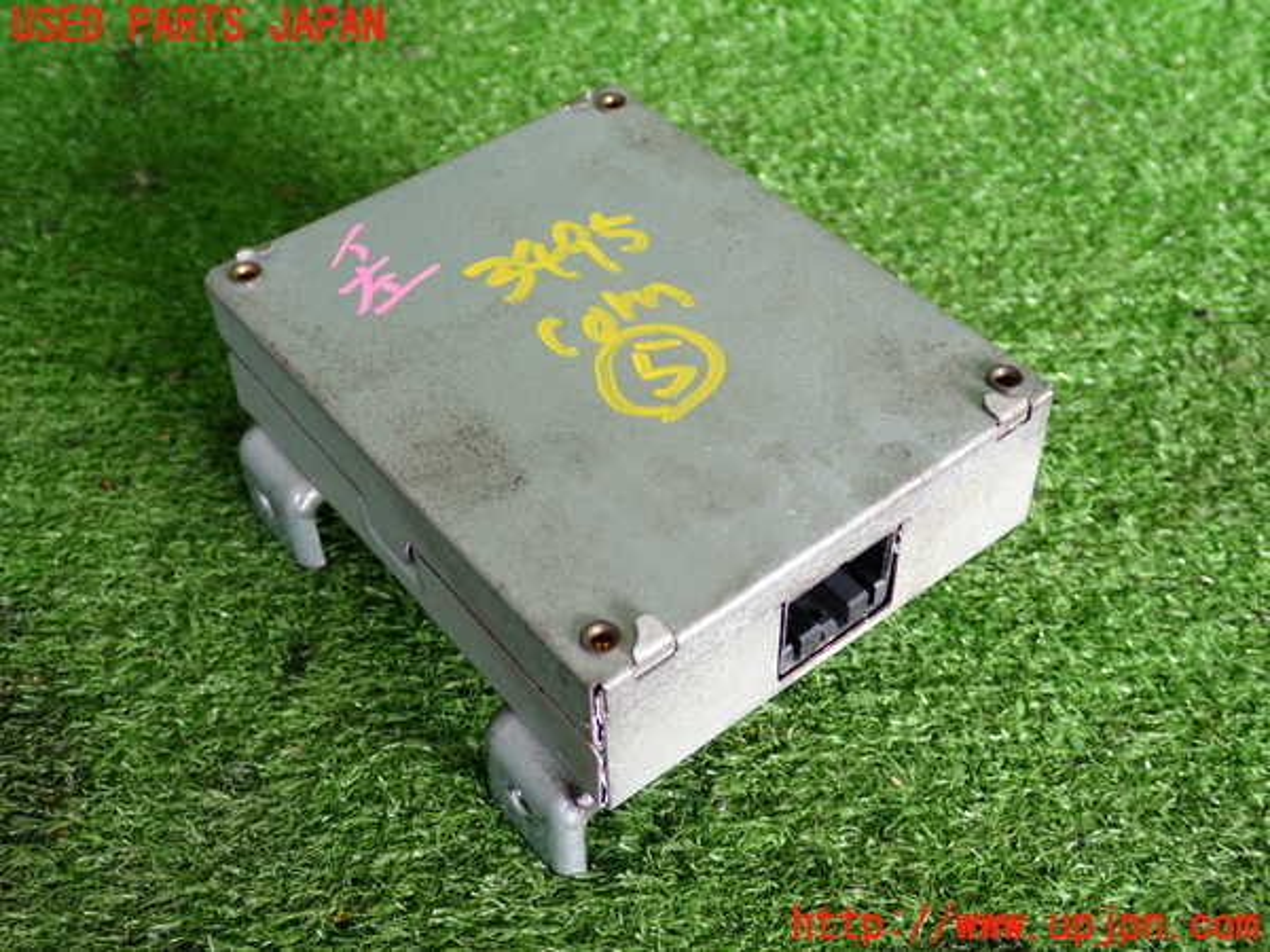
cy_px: 476
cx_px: 635
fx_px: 1504
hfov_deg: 45.8
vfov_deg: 35.1
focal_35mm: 41
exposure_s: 1/80
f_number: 2.8
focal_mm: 7.31
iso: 200
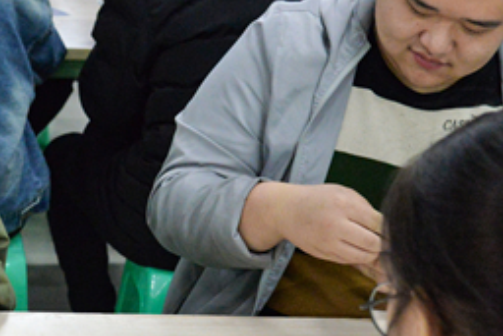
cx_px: 134
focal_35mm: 95
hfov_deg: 21.3
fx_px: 1328
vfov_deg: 14.4
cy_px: 256
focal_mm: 38
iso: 3200
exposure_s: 1/80
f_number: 5
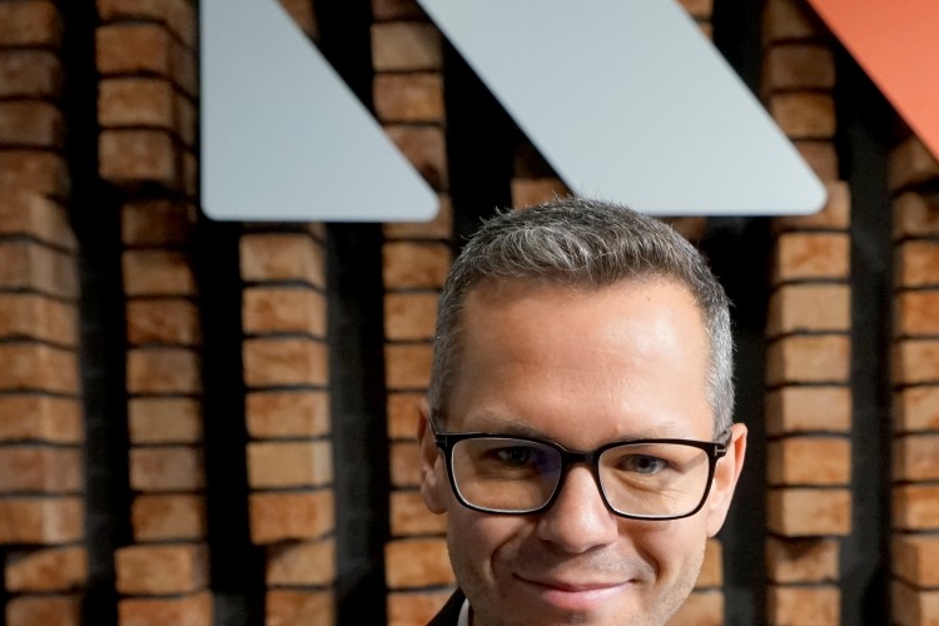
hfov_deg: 32.2
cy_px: 623
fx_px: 1617
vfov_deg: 21.2
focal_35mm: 62
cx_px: 587
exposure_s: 1/160
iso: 3200
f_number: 4
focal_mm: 31
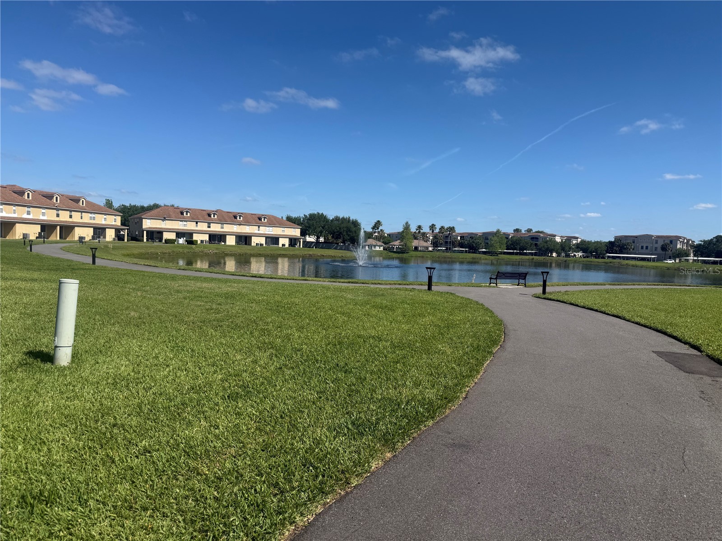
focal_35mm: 24
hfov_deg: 71.6
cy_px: 270
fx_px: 501
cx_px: 361
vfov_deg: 56.8
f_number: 1.78
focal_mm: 6.76
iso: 80
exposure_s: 1/6173
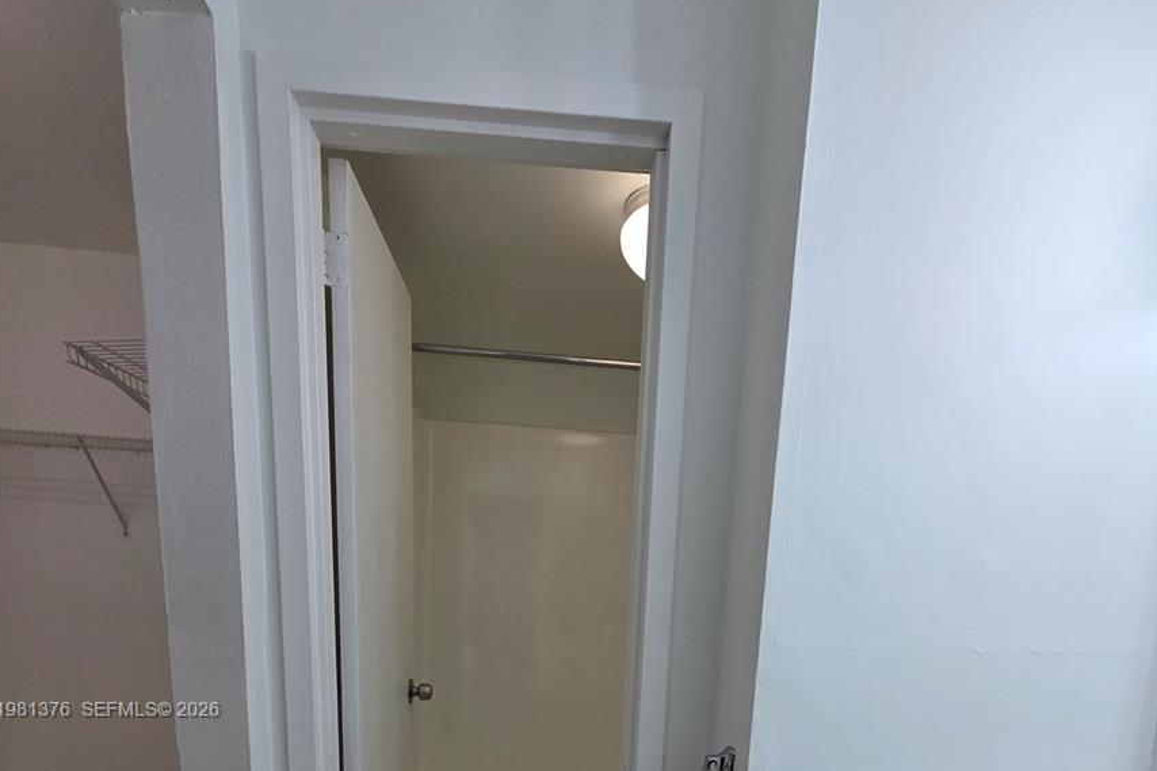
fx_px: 610
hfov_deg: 86.9
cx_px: 578
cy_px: 711
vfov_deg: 54.9
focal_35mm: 19
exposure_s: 1/120
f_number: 2.2
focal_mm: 2.2
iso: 80
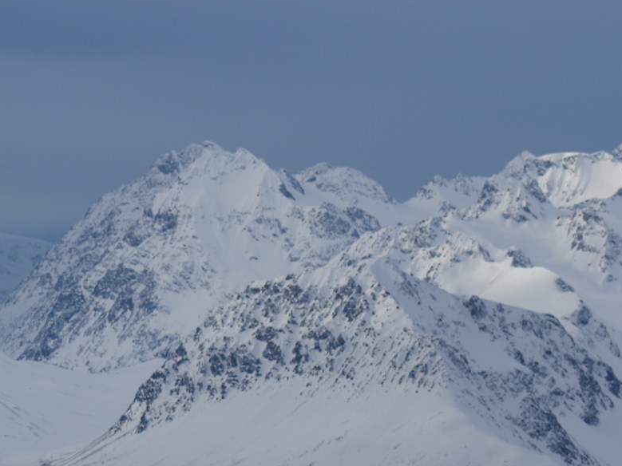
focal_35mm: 244
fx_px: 4392
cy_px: 492
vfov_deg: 6.1
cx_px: 191
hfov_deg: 8.1
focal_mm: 55
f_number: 8
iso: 100
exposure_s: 1/500
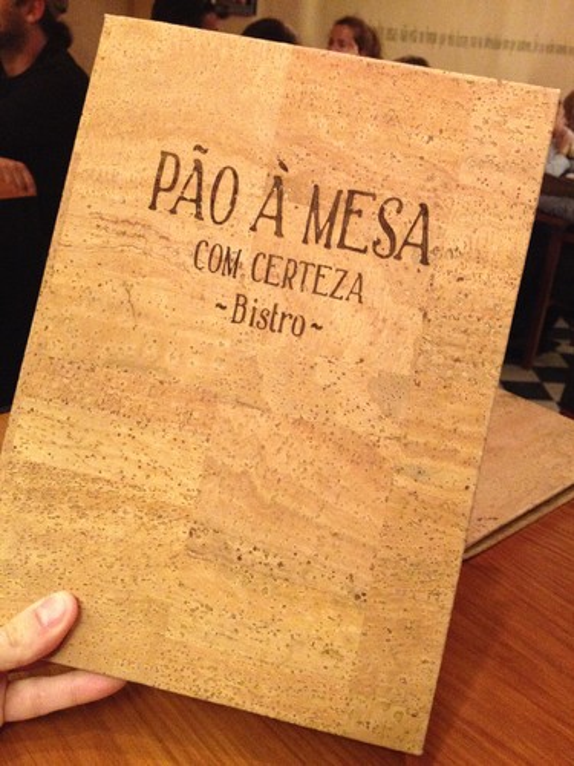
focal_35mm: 35
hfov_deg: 40.7
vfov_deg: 52.6
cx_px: 287
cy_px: 383
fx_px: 774
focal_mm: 4.28
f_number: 2.4
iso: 400
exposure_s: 1/17
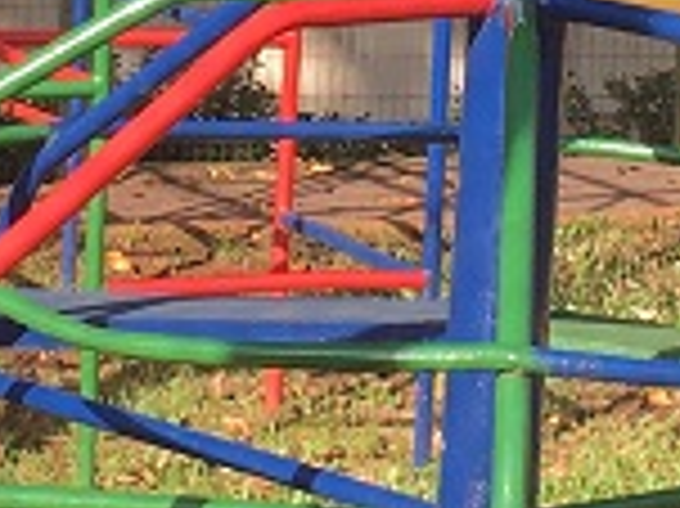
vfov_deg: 7.7
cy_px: -94
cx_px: 261
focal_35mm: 192
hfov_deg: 10.3
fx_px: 3769
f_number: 2.2
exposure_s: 1/343
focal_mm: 4.15
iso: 25
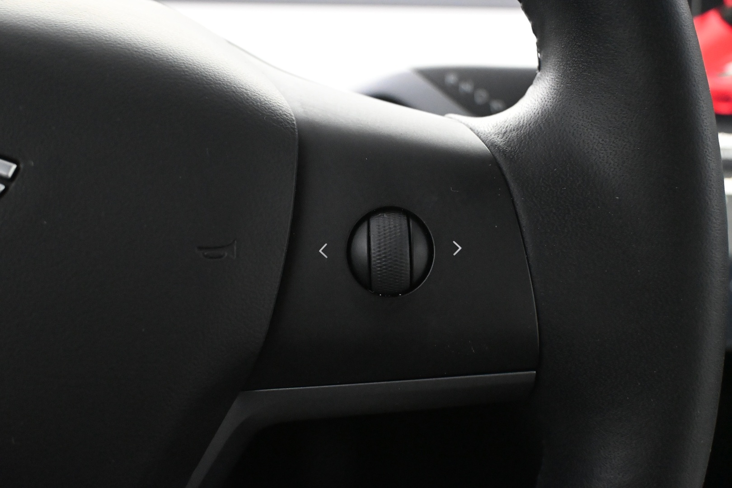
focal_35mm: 46
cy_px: 244
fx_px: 930
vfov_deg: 29.4
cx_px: 366
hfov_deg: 43.0
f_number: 4.8
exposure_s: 1/50
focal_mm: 30.5
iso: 8000
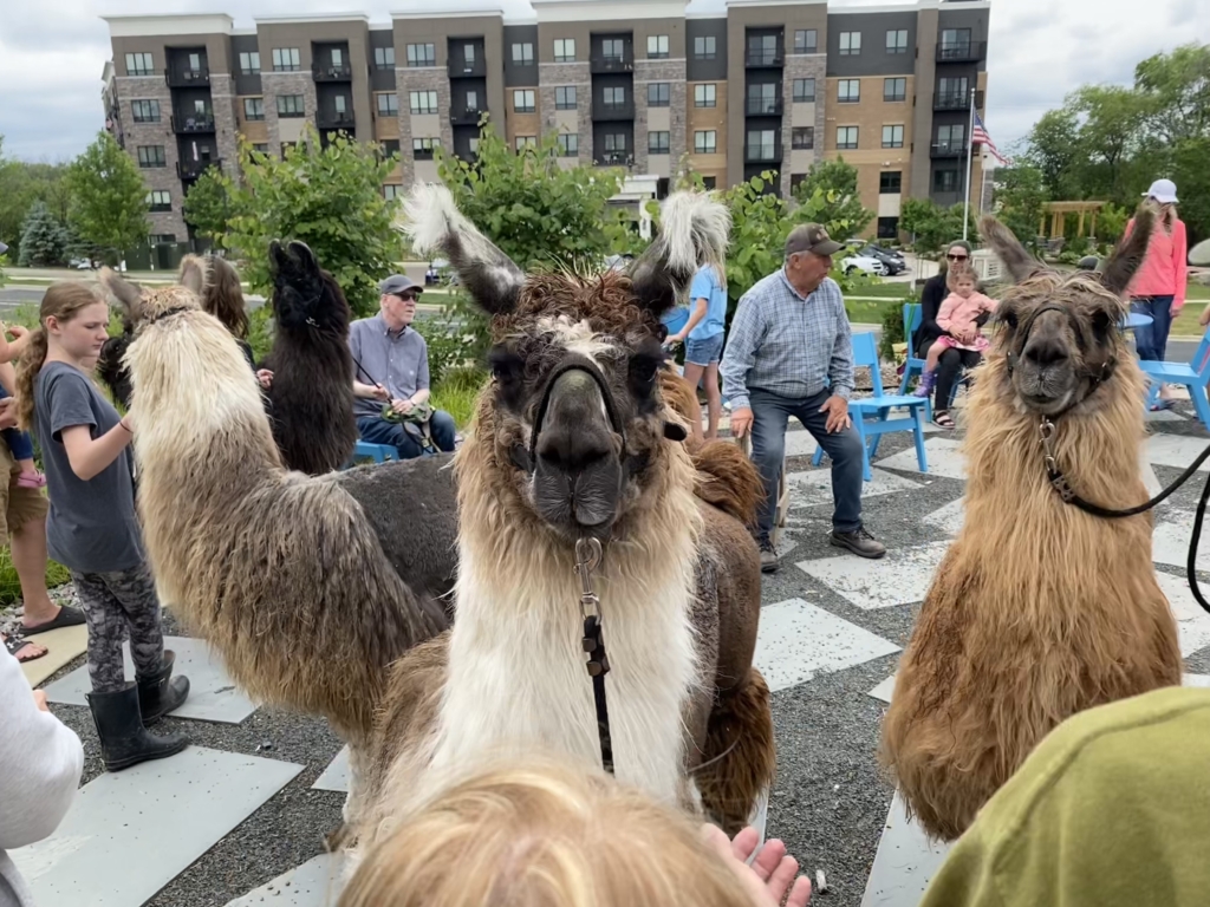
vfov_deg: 53.1
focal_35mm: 26
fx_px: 909
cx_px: 605
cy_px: 454
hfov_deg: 67.3
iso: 32
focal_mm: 4.25
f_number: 1.8
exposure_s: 1/973
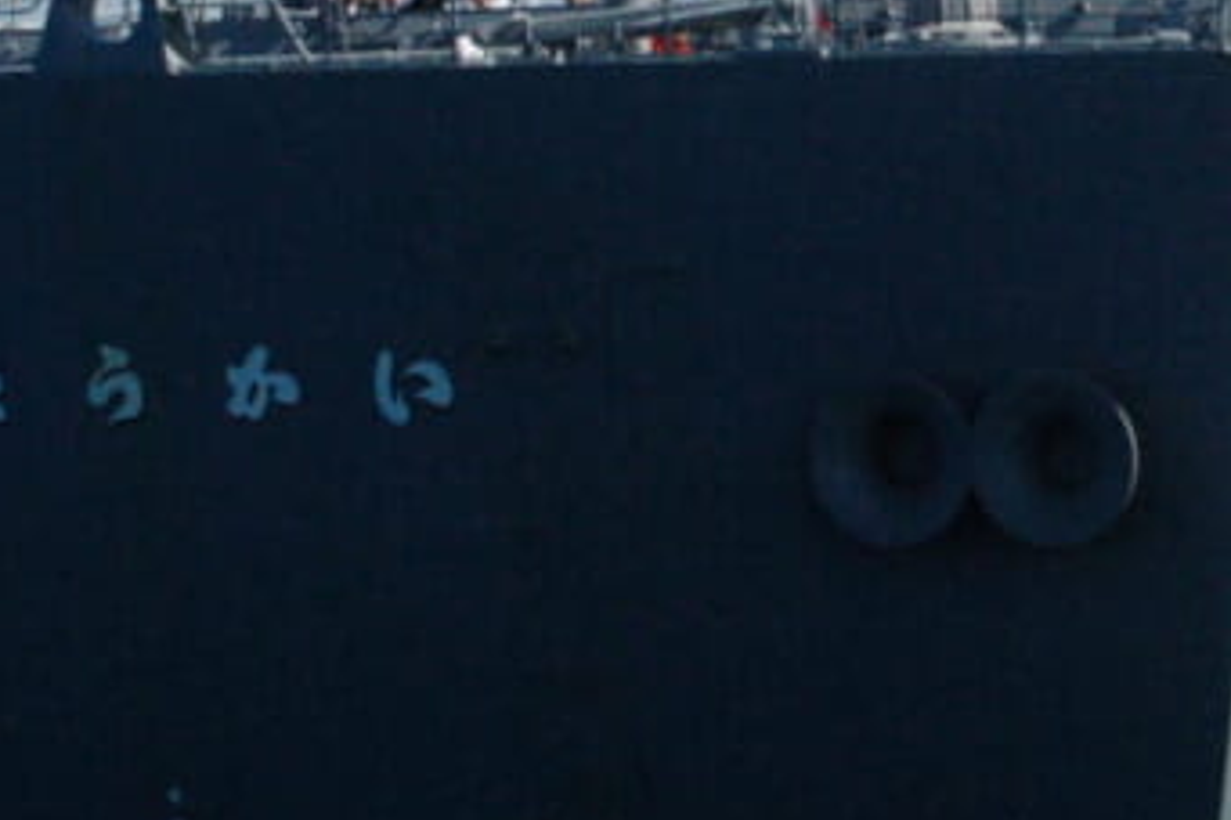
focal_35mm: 122
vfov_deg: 10.8
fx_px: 4170
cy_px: -401
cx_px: 967
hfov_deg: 16.7
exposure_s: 1/1000
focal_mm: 26
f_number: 16
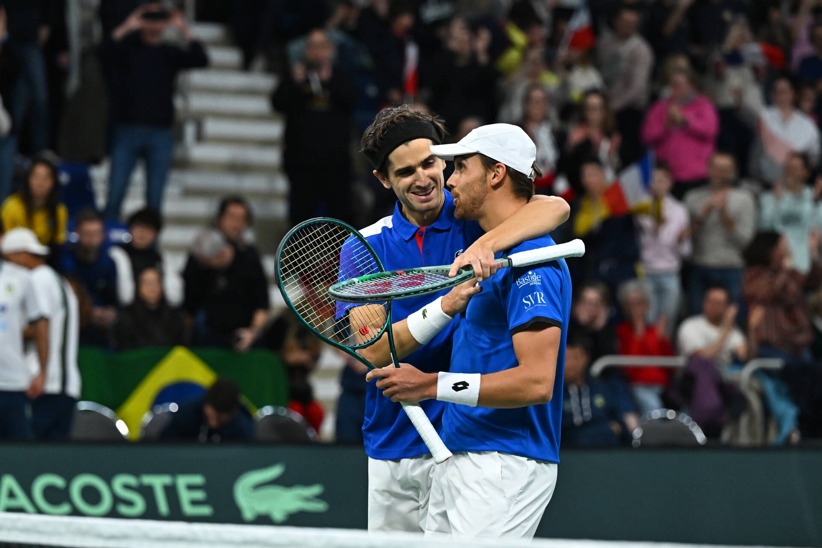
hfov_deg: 10.6
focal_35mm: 195
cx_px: 411
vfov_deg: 7.0
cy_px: 274
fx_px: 4451
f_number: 2.8
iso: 2500
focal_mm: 130
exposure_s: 1/2000
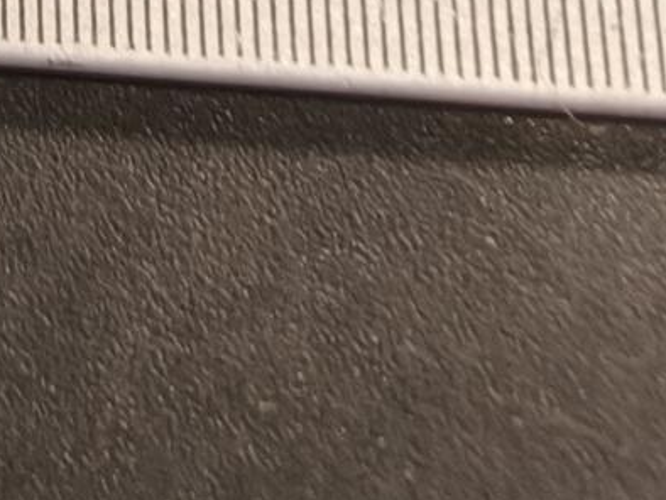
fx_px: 2021
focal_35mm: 105
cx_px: -44
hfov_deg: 18.1
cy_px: -500
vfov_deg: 12.4
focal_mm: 2.32
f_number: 2
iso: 125
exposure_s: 1/100
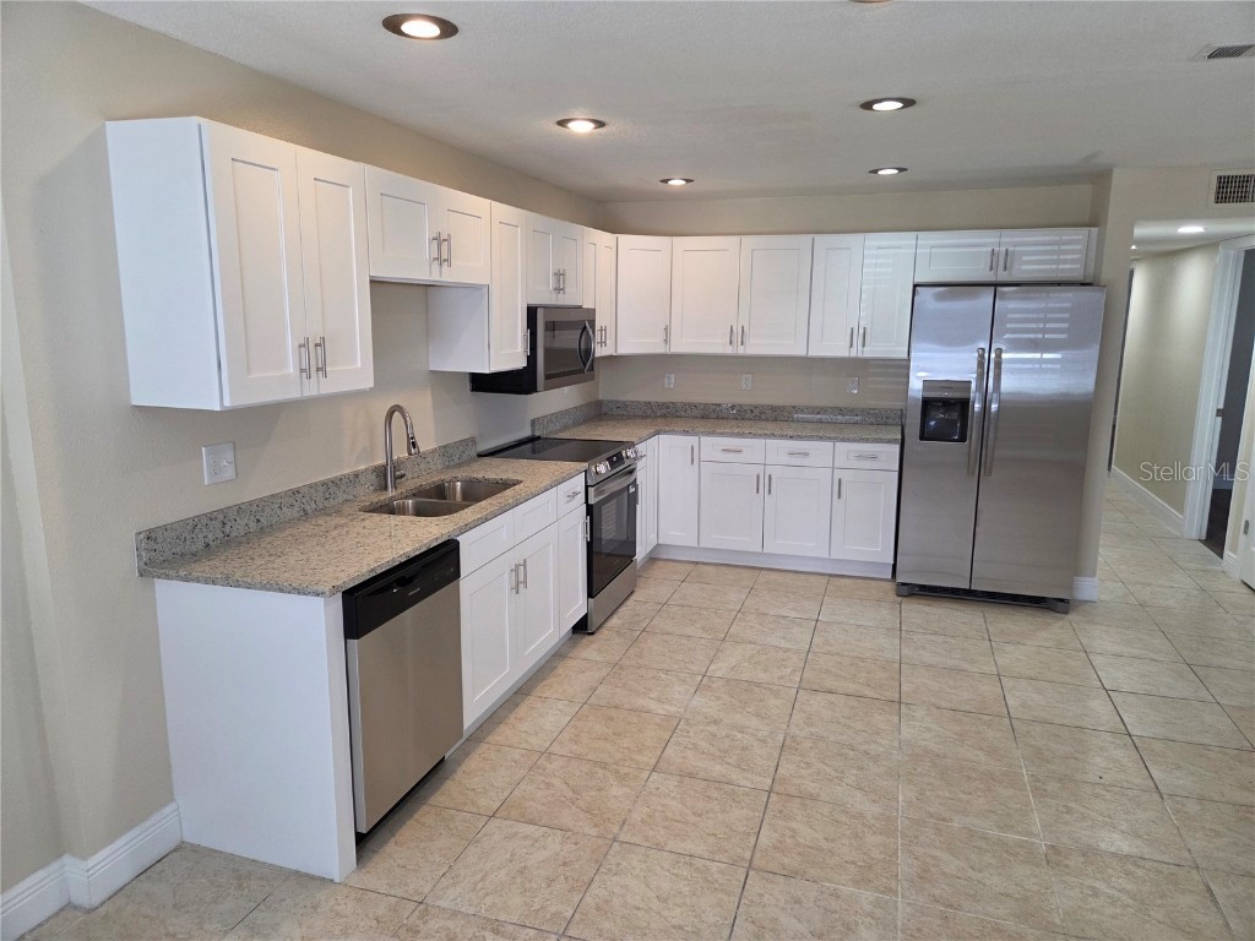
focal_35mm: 23
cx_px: 628
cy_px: 470
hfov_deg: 73.9
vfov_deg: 58.9
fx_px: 834
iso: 160
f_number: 1.8
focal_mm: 5.4
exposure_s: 1/120
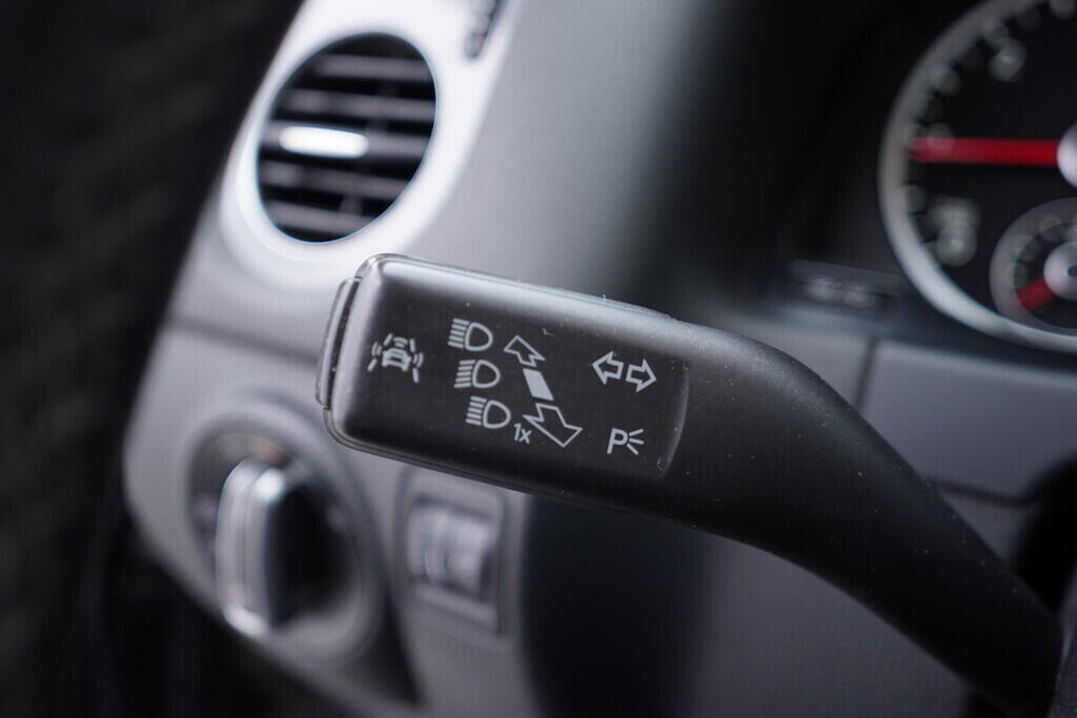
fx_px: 1077
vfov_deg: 36.9
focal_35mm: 36
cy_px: 359
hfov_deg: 53.1
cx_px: 538
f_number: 2.8
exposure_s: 1/40
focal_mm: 24
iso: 250
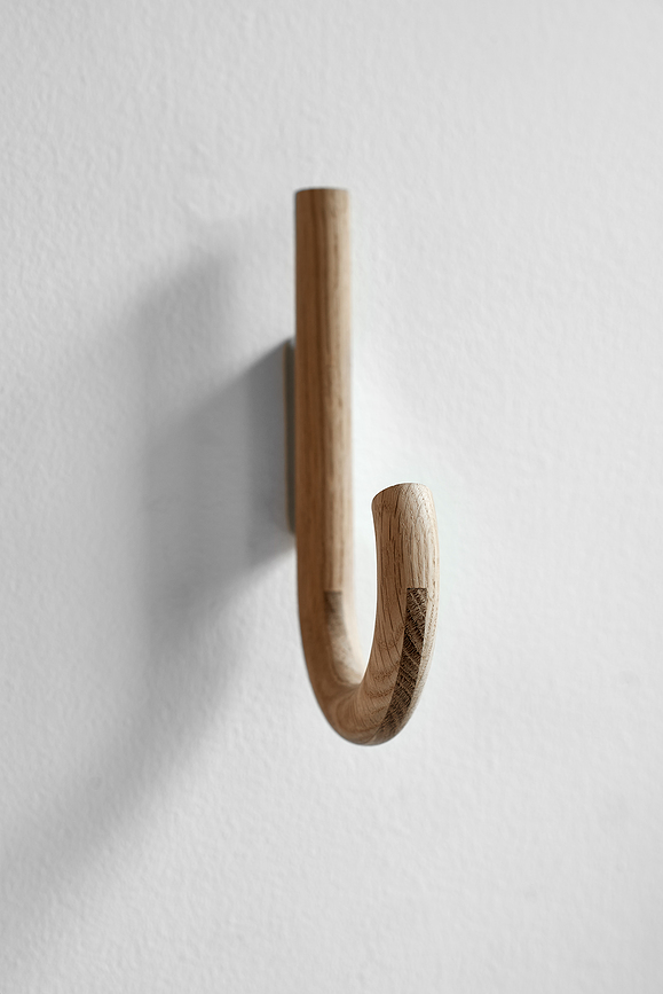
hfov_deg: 16.1
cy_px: 497
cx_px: 332
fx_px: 2345
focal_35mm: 85
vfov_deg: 23.9
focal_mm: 85
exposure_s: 1.3
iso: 100
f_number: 4.5
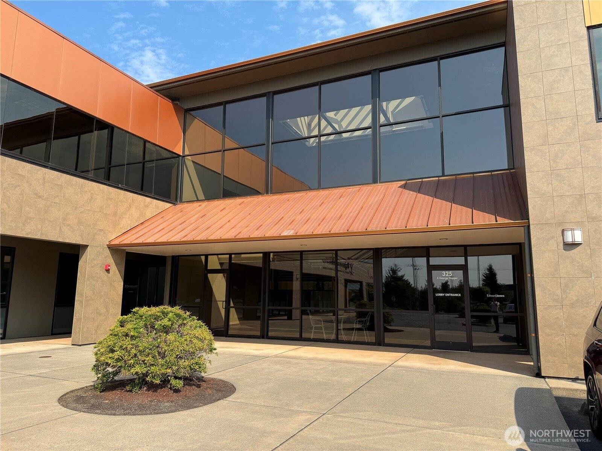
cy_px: 226
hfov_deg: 71.6
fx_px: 417
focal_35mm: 24
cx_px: 301
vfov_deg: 56.8
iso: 80
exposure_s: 1/2833
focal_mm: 6.76
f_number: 1.78
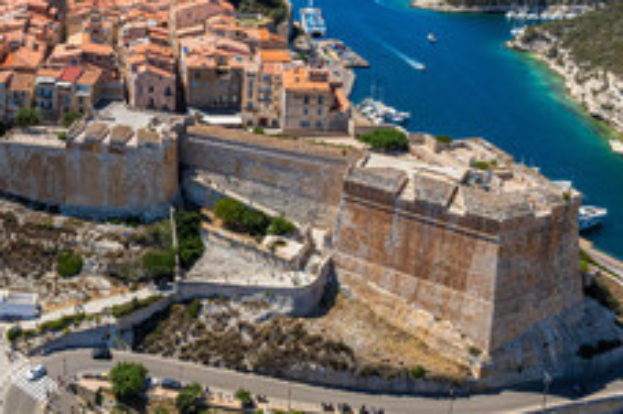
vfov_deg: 31.1
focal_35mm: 41
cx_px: 152
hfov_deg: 45.7
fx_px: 709
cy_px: 41
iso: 100
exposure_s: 1/160
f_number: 11
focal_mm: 12.3
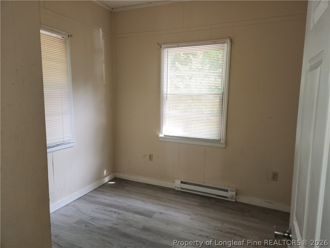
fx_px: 219
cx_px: 165
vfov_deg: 58.9
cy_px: 124
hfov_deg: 73.9
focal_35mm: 23
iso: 40
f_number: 1.8
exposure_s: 1/60
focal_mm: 5.4
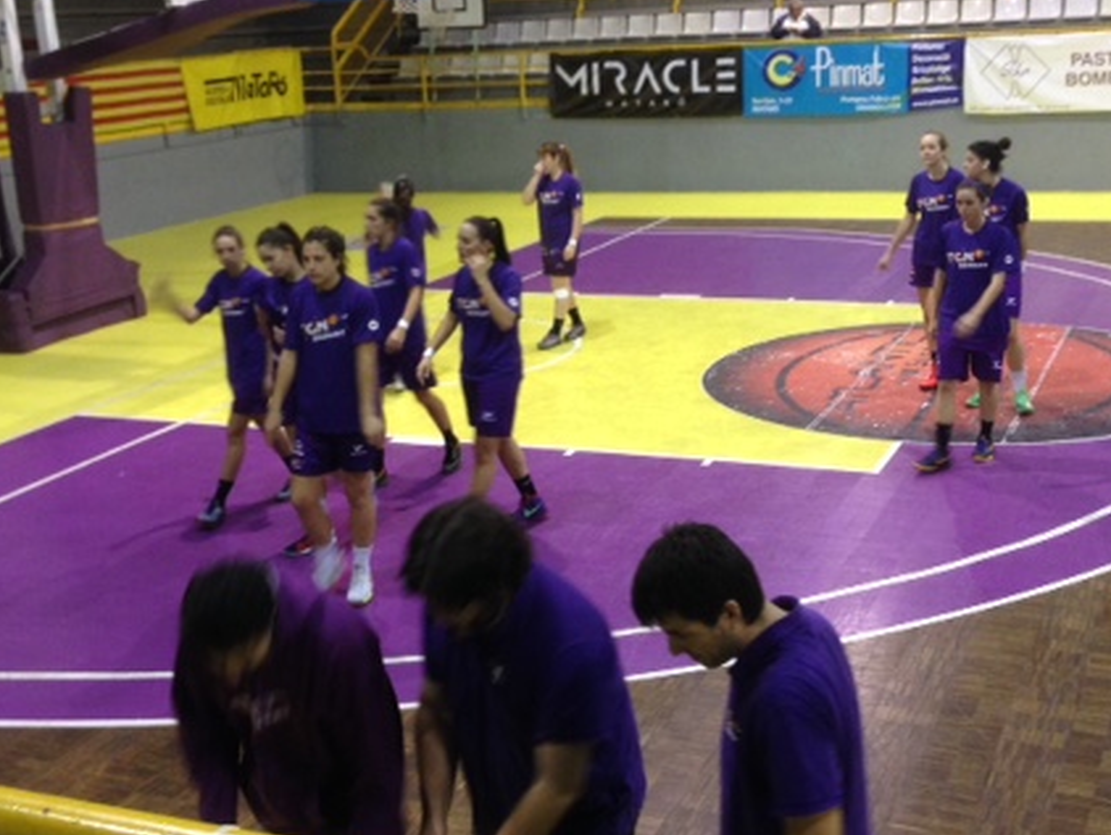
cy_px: 308
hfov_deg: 38.2
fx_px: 1606
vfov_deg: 29.0
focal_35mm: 50
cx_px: 574
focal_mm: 4.12
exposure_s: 1/20
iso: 125
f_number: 2.4
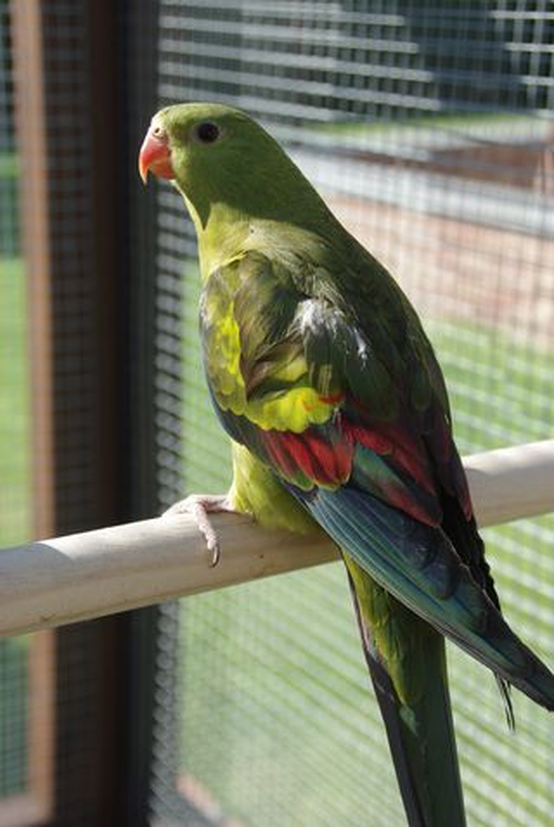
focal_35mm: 72
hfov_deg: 19.0
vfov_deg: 28.0
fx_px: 1657
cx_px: 277
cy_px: 414
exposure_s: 1/125
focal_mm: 48
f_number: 6.7
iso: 100
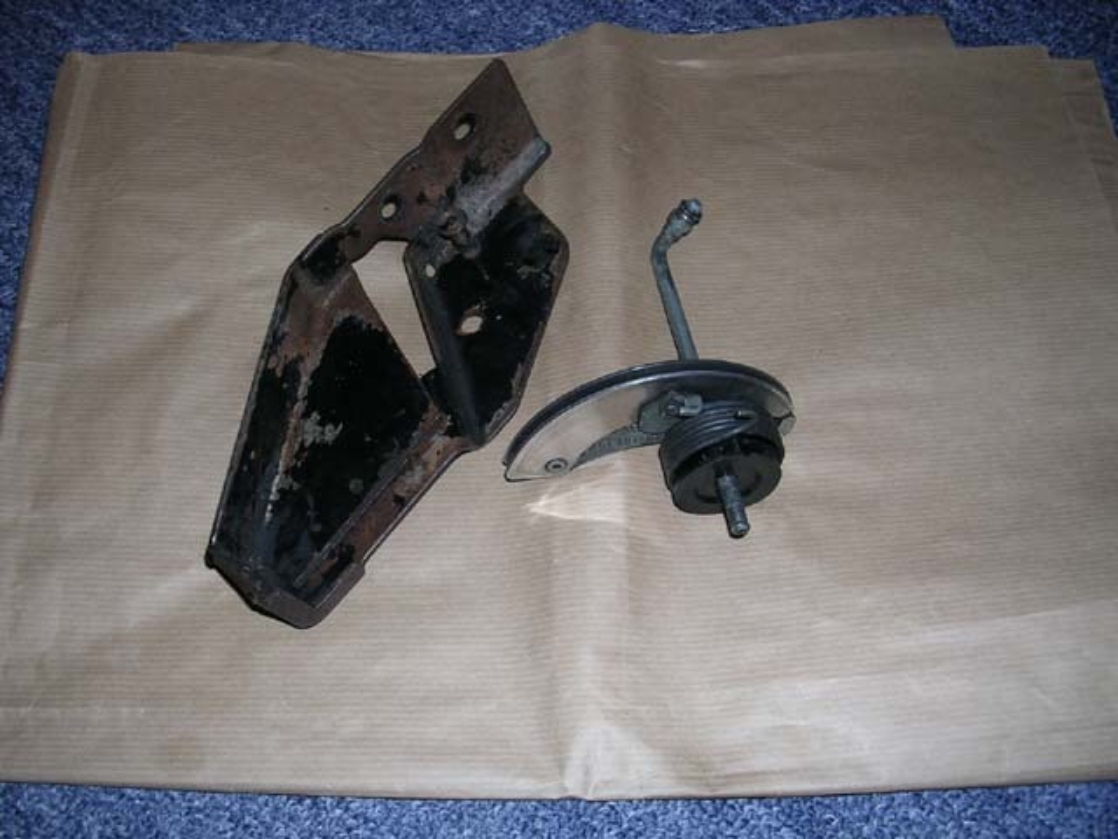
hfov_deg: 49.0
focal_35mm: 38
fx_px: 1227
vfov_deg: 37.7
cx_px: 559
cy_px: 420
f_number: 2.8
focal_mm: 5.8
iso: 50
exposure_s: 1/60.1
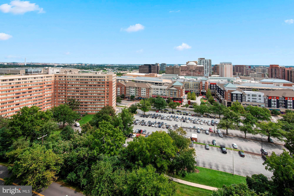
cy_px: 98
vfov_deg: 73.8
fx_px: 131
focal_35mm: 16
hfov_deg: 96.7
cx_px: 147
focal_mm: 16
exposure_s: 1/500
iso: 200
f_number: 8
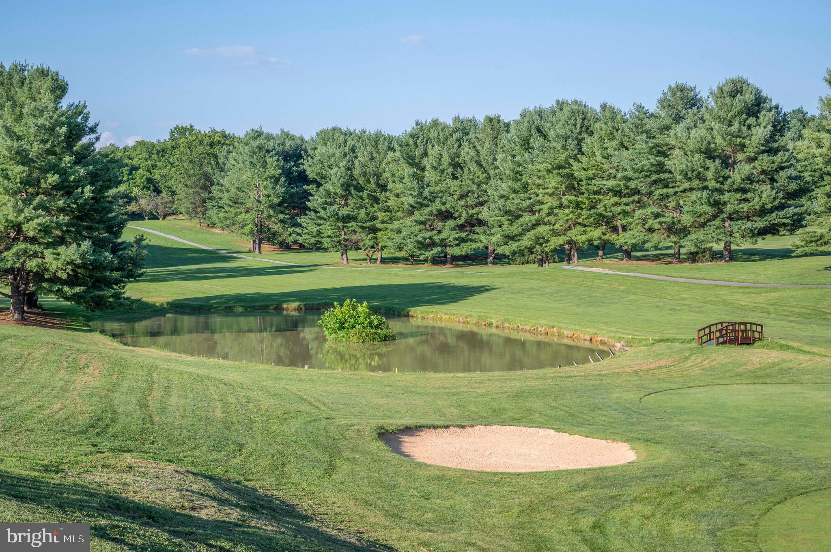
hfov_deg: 35.1
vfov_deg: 23.7
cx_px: 416
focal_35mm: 57
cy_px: 276
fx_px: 1315
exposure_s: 1/640
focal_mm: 57
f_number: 13
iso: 1000
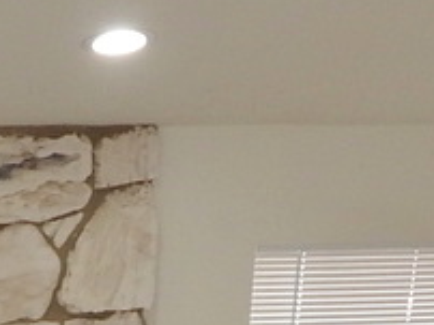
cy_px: 749
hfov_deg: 12.3
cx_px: -77
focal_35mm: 157
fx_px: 1966
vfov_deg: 8.7
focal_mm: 4
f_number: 3
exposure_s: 1/50
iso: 125
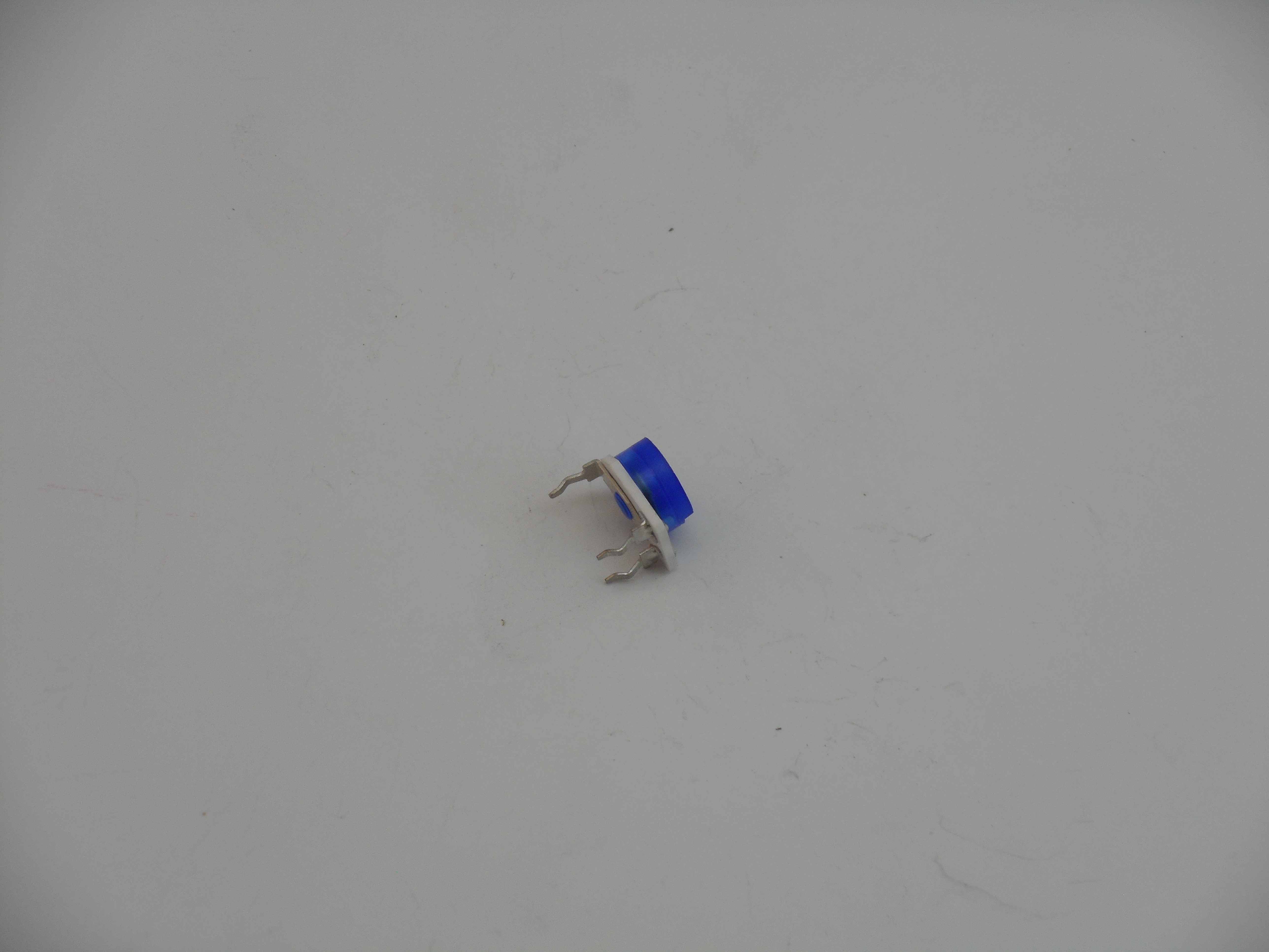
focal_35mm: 102
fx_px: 3739
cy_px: 476
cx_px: 634
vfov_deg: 14.5
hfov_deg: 19.3
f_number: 5.8
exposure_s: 1/60
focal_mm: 18.2
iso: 100
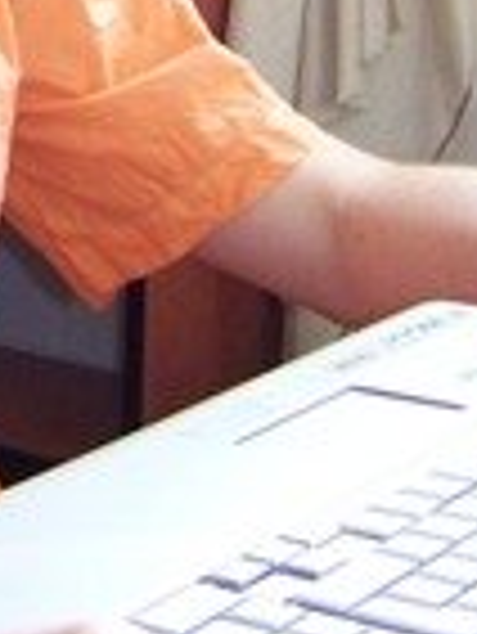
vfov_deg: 12.3
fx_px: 2697
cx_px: 4
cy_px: -522
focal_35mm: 147
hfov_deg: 10.0
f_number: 2.8
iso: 125
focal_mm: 5.85
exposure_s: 1/30
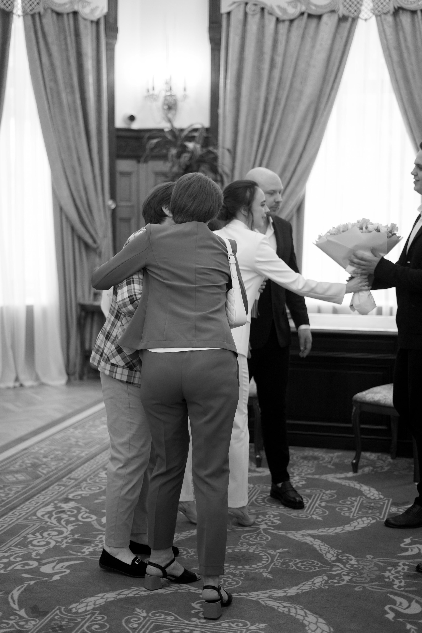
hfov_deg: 27.0
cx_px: 211
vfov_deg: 39.6
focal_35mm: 50
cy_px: 316
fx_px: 879
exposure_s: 1/320
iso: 800
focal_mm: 50
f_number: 1.8
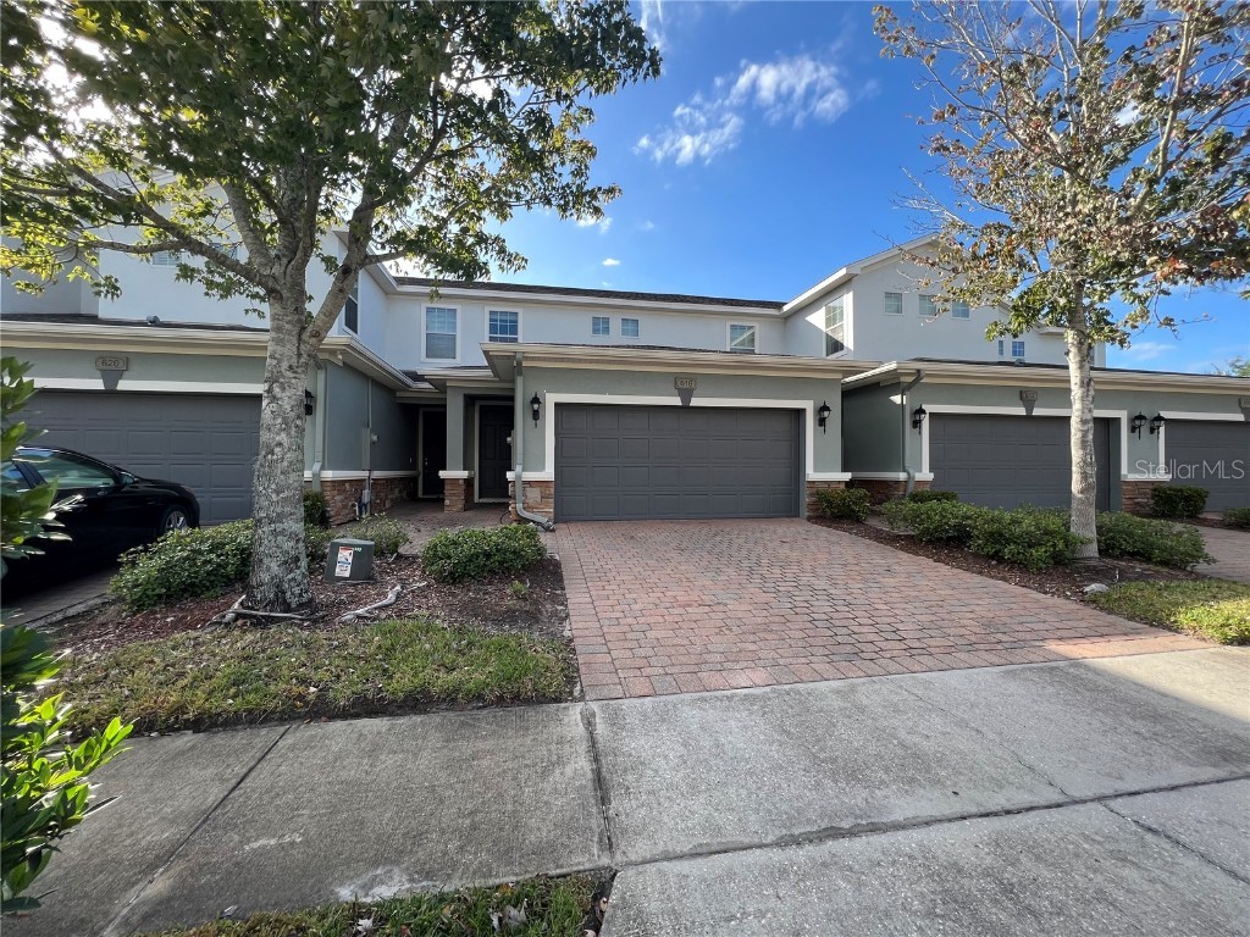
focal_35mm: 13
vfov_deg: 89.9
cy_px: 468
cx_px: 625
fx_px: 469
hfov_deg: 106.2
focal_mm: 1.57
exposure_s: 1/376
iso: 32
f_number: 1.8
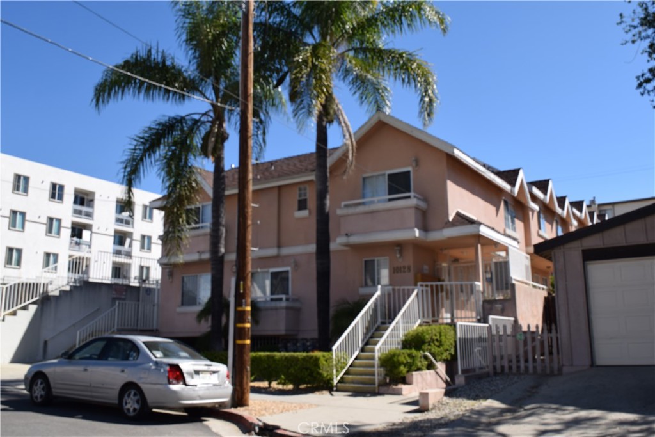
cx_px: 328
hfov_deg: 57.2
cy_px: 218
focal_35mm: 33
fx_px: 600
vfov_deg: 40.0
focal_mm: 22
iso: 100
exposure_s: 1/200
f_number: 10
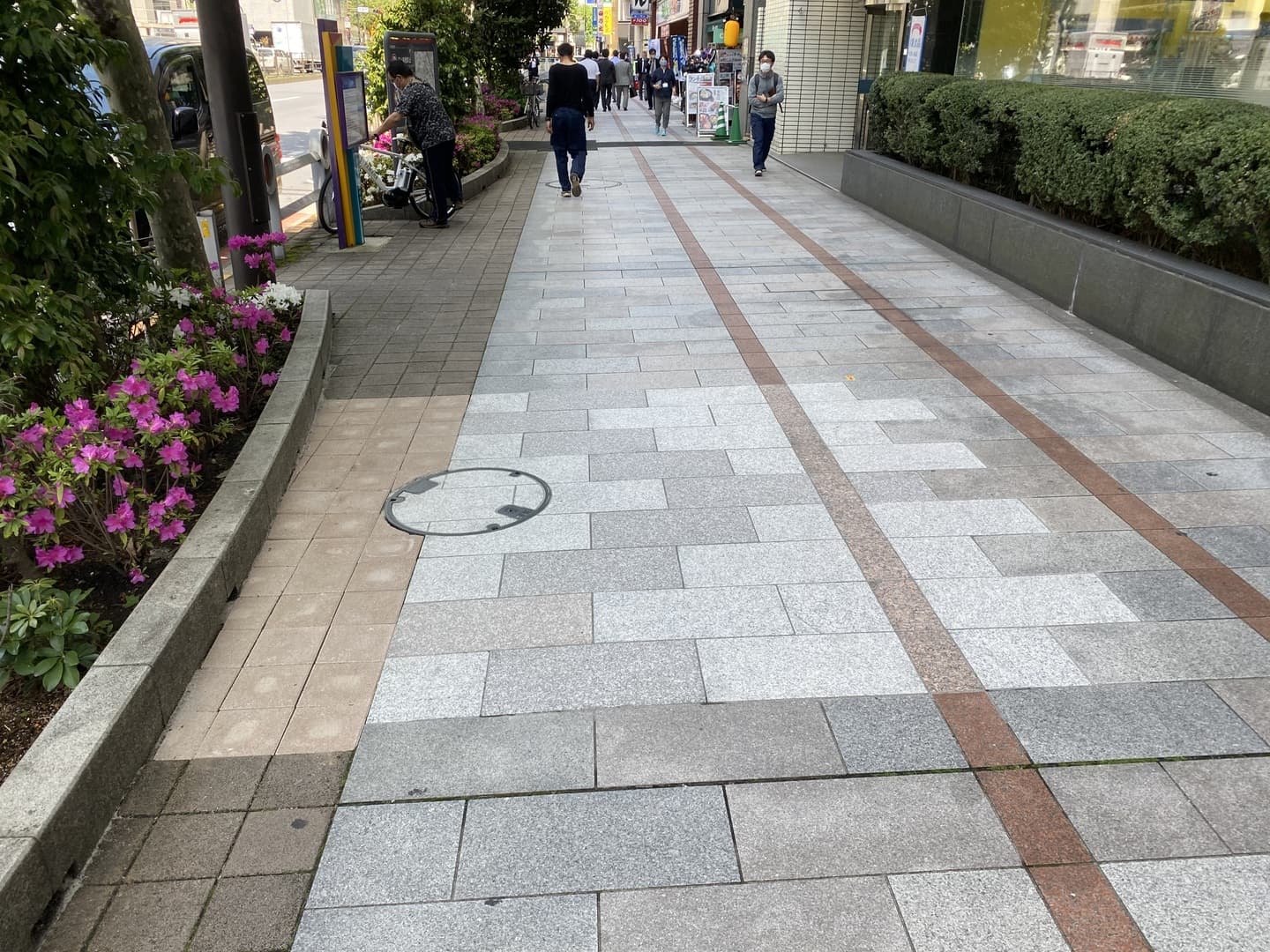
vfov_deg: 53.1
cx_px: 635
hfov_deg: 67.3
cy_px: 476
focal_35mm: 26
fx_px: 954
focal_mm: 4.25
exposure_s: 1/311
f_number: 1.8
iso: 32
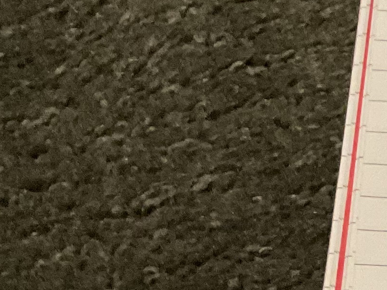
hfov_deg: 11.7
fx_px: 1622
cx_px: 857
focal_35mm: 145
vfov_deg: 10.0
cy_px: 406
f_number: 1.8
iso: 125
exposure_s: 1/50
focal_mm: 3
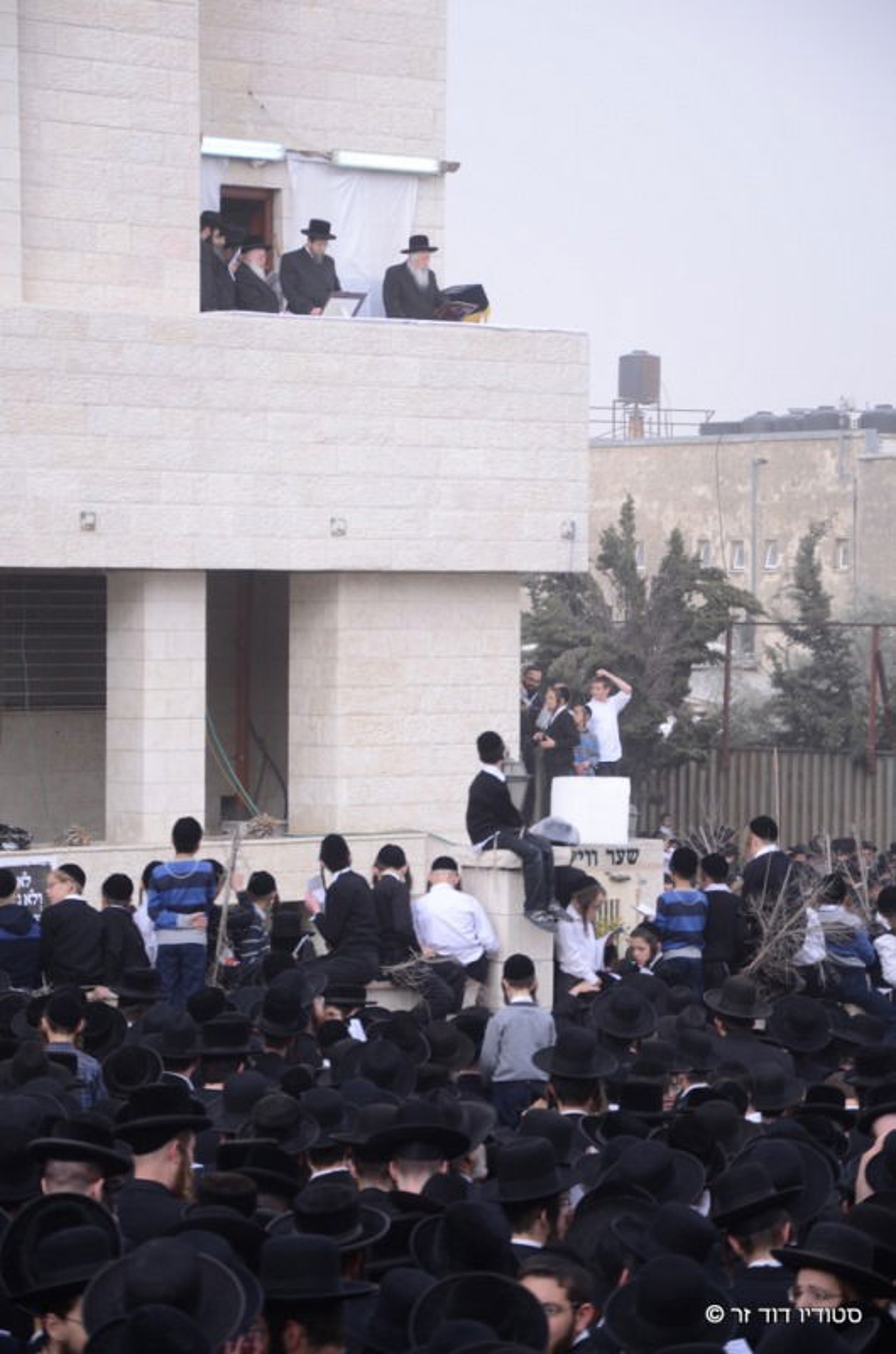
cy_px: 677
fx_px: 4780
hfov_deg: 10.7
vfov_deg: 16.1
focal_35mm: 128
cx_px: 448
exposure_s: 1/250
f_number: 5.6
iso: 250
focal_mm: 85
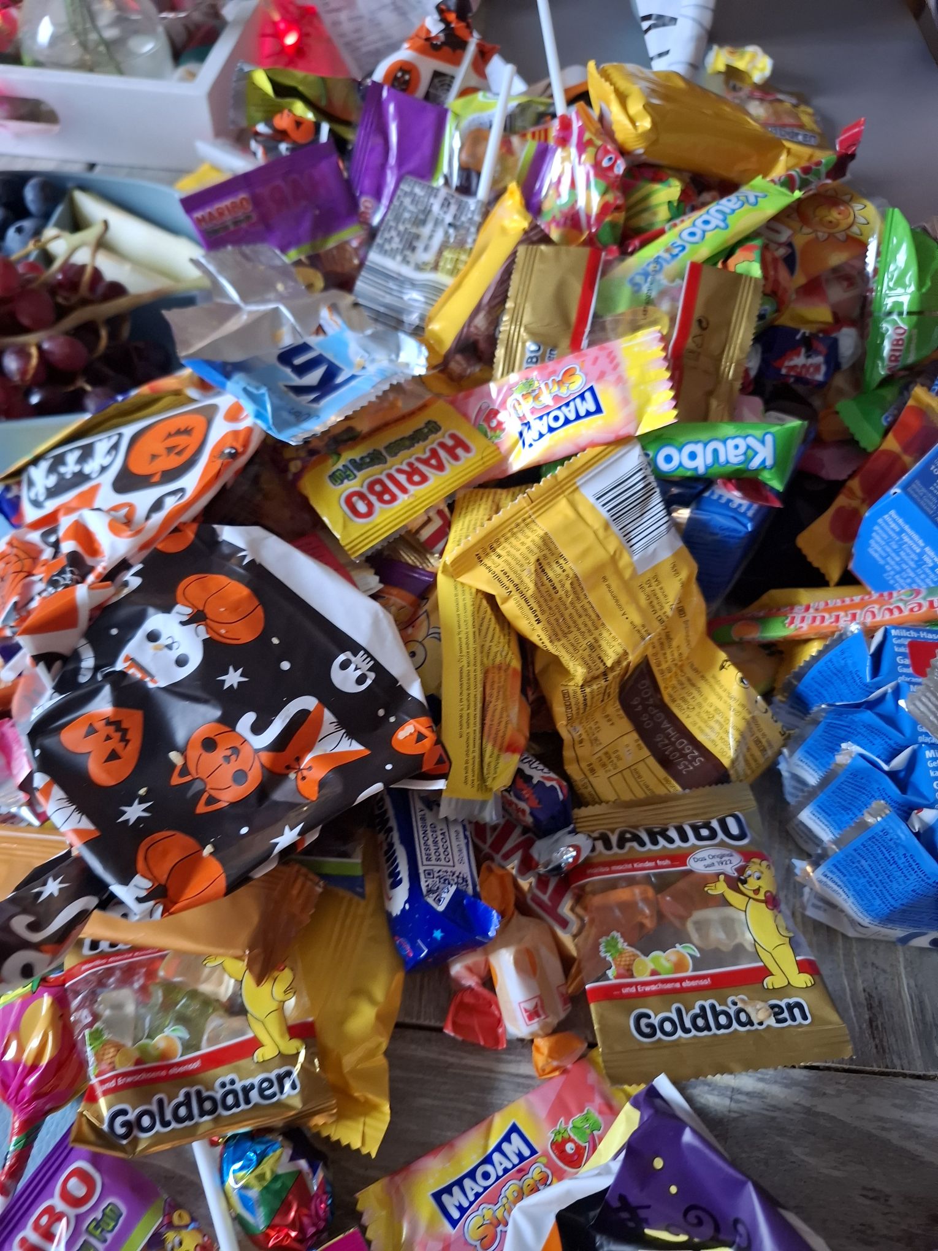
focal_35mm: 23
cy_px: 626
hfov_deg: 58.9
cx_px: 469
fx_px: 831
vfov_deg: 73.9
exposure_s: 1/25
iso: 400
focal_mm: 5.54
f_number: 1.8
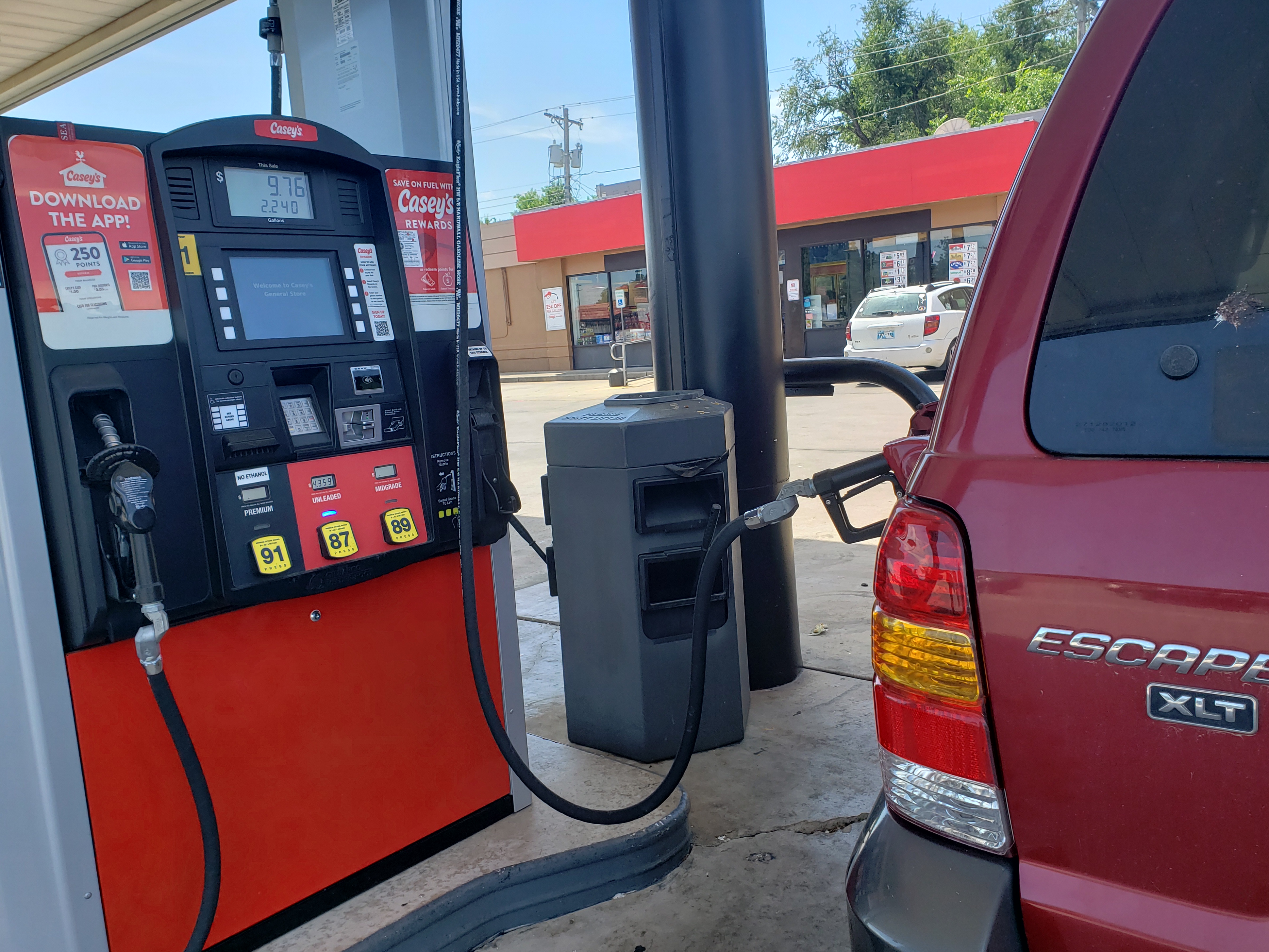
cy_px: 478
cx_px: 644
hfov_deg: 65.3
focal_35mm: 27
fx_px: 990
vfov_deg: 51.4
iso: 50
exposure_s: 1/503
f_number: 2.4
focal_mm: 4.3
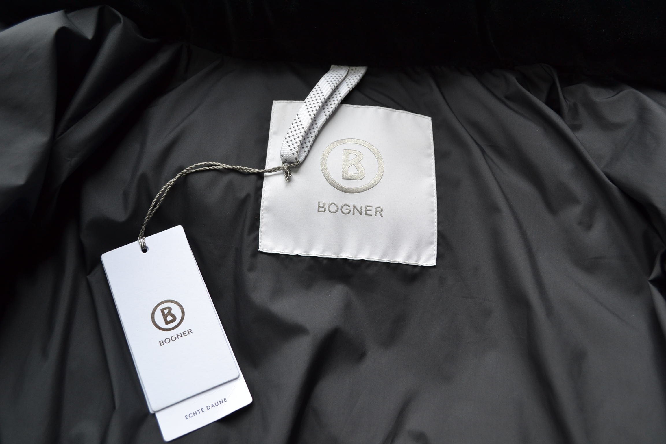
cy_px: 222
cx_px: 333
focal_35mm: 36
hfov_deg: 53.1
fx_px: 666
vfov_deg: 36.9
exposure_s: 1/125
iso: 400
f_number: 5.6
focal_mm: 24
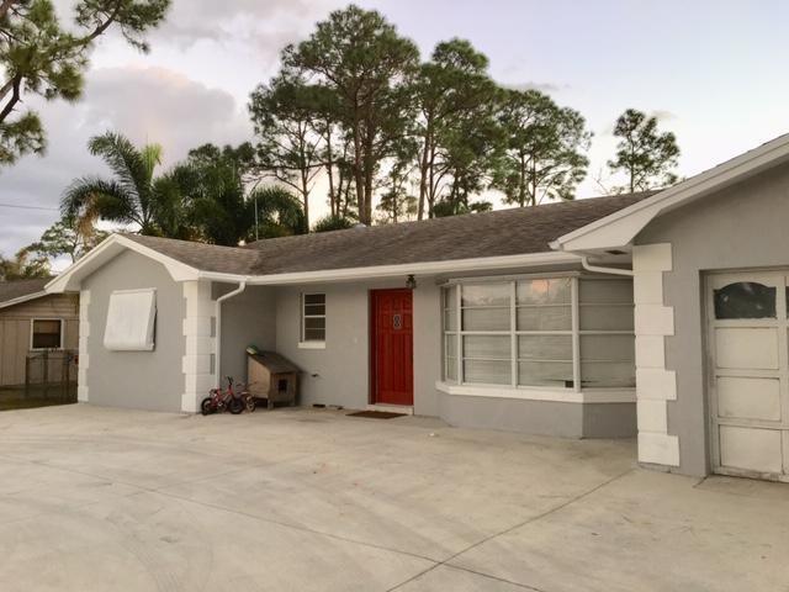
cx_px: 394
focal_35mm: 29
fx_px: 661
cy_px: 296
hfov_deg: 61.7
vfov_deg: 48.2
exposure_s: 1/40
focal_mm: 4.15
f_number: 2.2
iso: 32
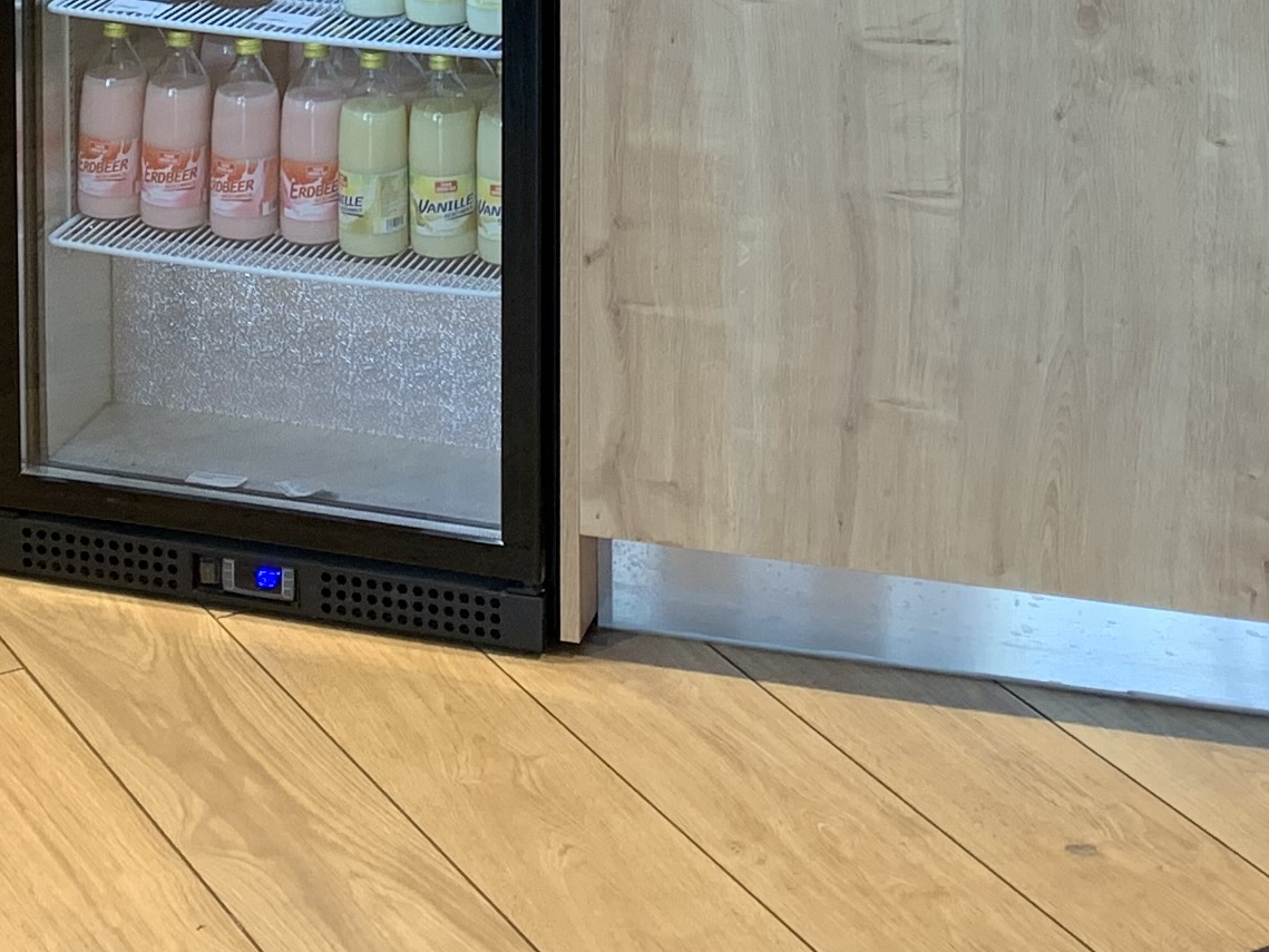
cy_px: -512
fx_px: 3374
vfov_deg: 14.8
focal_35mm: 92
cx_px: 565
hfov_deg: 21.3
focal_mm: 4.25
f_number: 1.8
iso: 100
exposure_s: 1/100
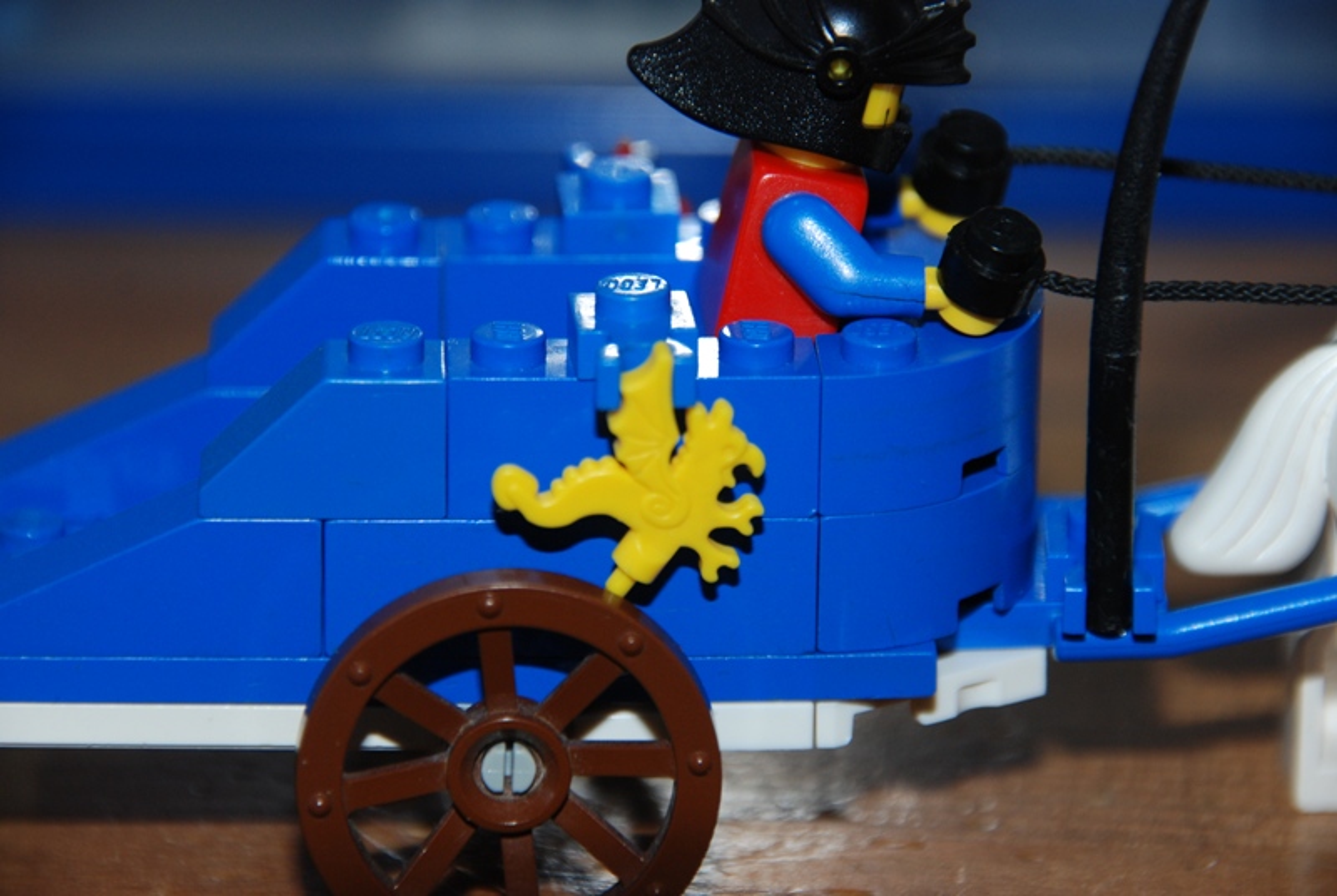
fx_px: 11158
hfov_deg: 6.9
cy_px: 448
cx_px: 668
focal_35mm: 300
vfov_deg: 4.6
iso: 400
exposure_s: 1/60
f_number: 6.3
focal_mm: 200
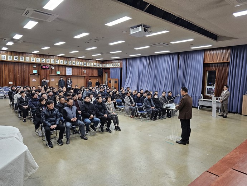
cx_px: 124
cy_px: 93
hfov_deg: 73.9
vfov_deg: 58.9
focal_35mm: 23
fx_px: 164
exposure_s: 1/120
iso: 250
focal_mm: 6.3
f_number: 1.7
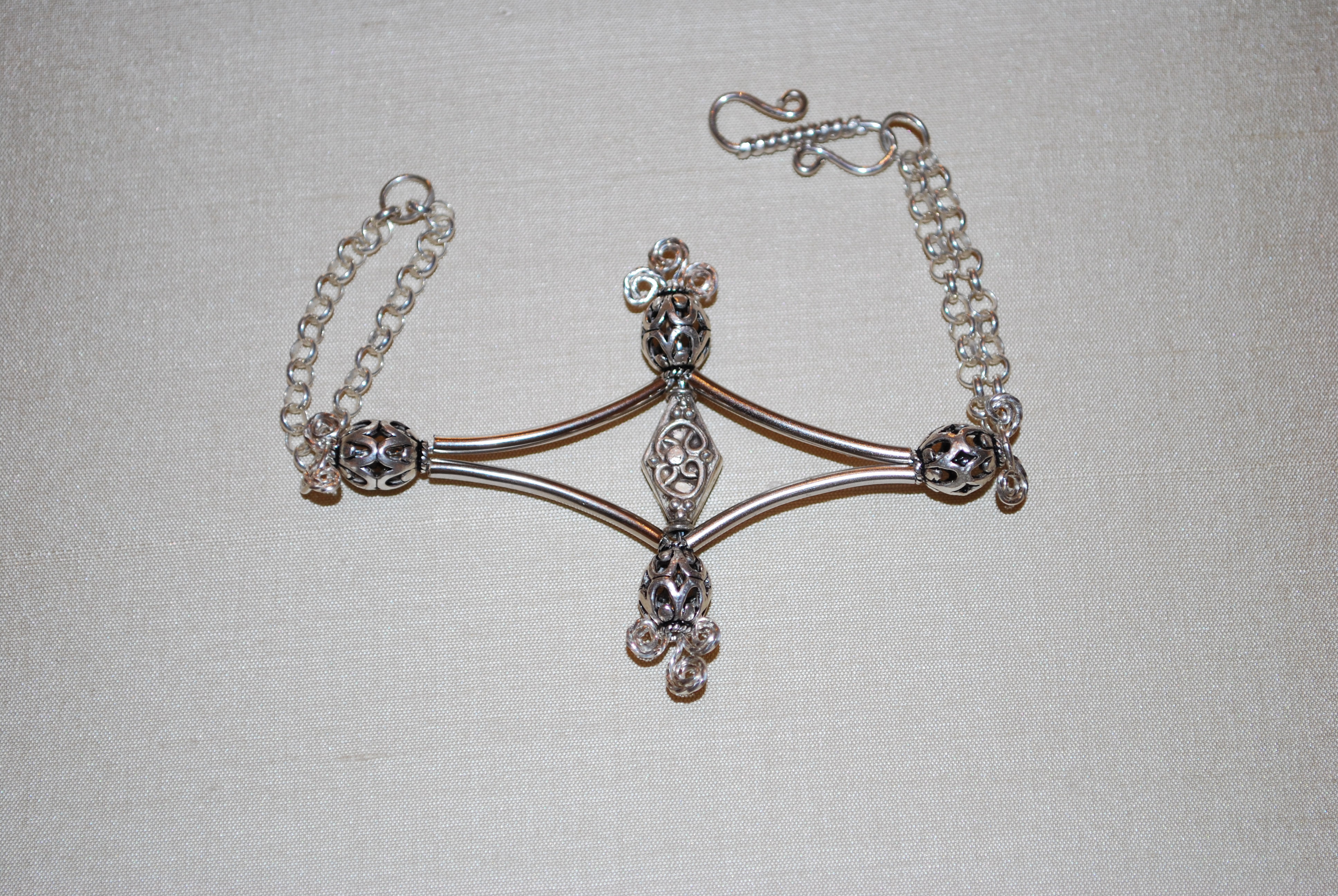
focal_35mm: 82
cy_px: 448
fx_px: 3070
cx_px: 669
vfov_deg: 16.6
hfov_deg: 24.6
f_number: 5.6
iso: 200
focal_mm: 55
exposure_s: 1/60
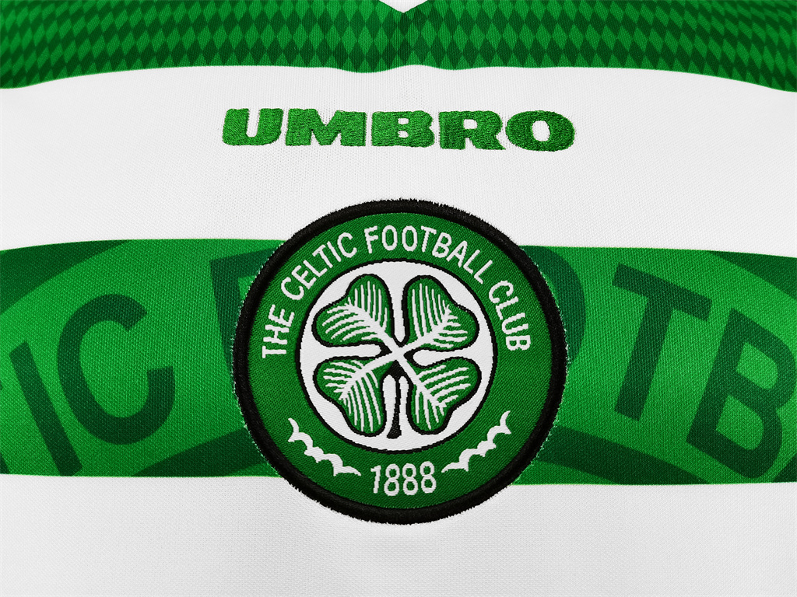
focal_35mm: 32
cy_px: 298
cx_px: 398
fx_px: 737
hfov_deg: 56.8
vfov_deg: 44.2
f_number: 1.8
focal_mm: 5.58
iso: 125
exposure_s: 1/50
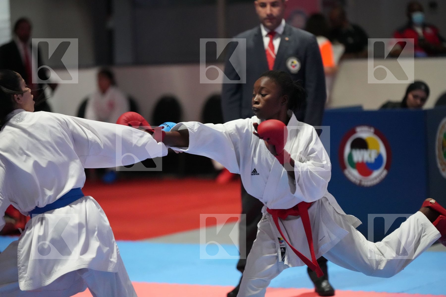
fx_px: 1933
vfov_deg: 8.8
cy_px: 148
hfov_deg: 13.2
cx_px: 223
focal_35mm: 156
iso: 10000
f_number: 2.8
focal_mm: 156
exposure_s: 1/800
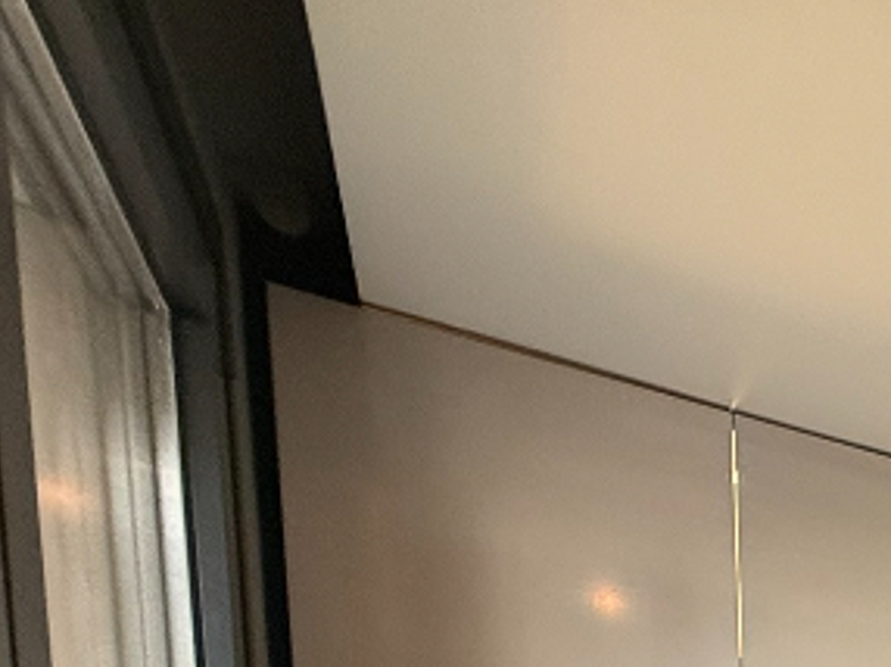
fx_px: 1260
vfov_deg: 21.5
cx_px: 1483
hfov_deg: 24.5
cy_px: 1144
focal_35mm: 49
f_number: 2.2
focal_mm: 2.22
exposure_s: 1/99
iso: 200
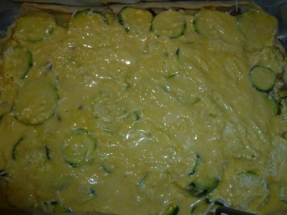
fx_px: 232
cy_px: 108
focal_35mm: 28
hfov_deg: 63.4
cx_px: 144
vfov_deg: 49.7
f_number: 2.8
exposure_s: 1/30
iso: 100
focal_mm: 5
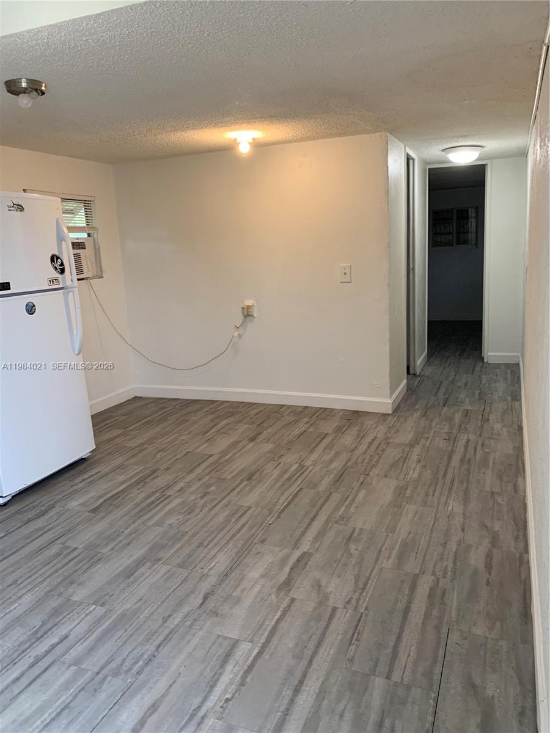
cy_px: 366
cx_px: 275
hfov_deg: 53.1
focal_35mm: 26
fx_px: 551
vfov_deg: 67.3
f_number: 1.8
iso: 160
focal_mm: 4.25
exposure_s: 1/60
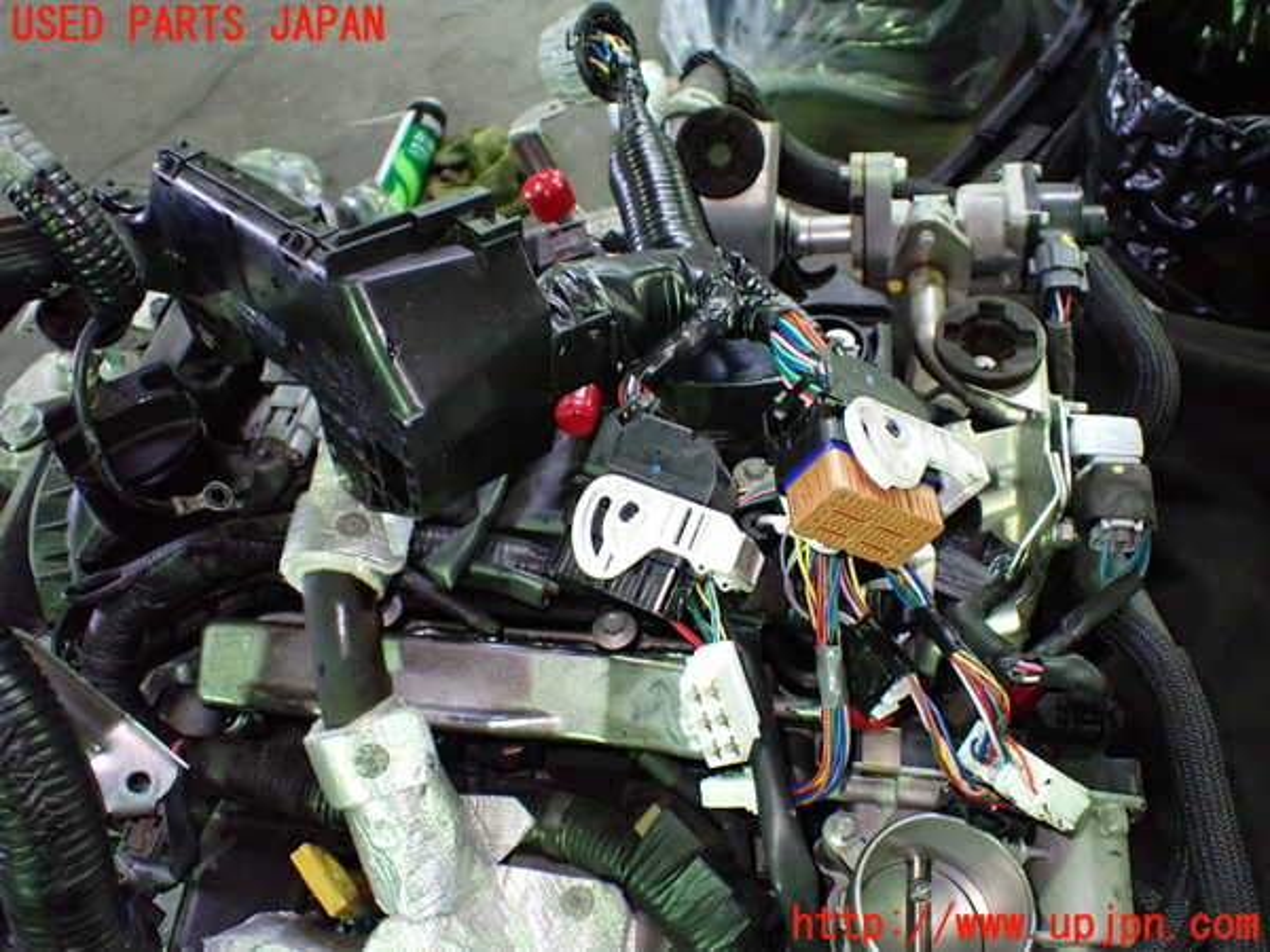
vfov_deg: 46.8
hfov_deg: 60.0
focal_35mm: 30
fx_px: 1101
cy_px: 476
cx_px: 635
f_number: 2.3
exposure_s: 1/40
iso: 800
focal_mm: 5.4
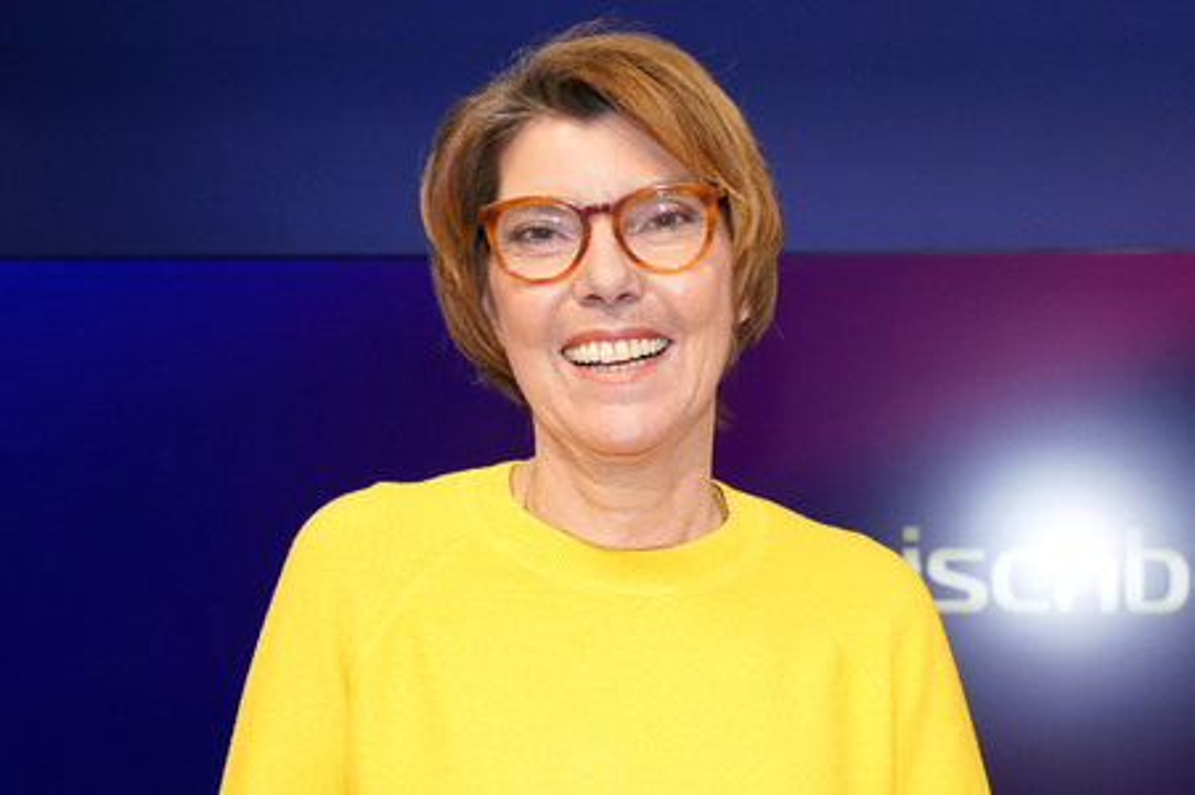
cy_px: 398
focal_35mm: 42
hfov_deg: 46.4
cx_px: 598
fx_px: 1393
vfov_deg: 31.8
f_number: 5
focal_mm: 42
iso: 2000
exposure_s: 1/160
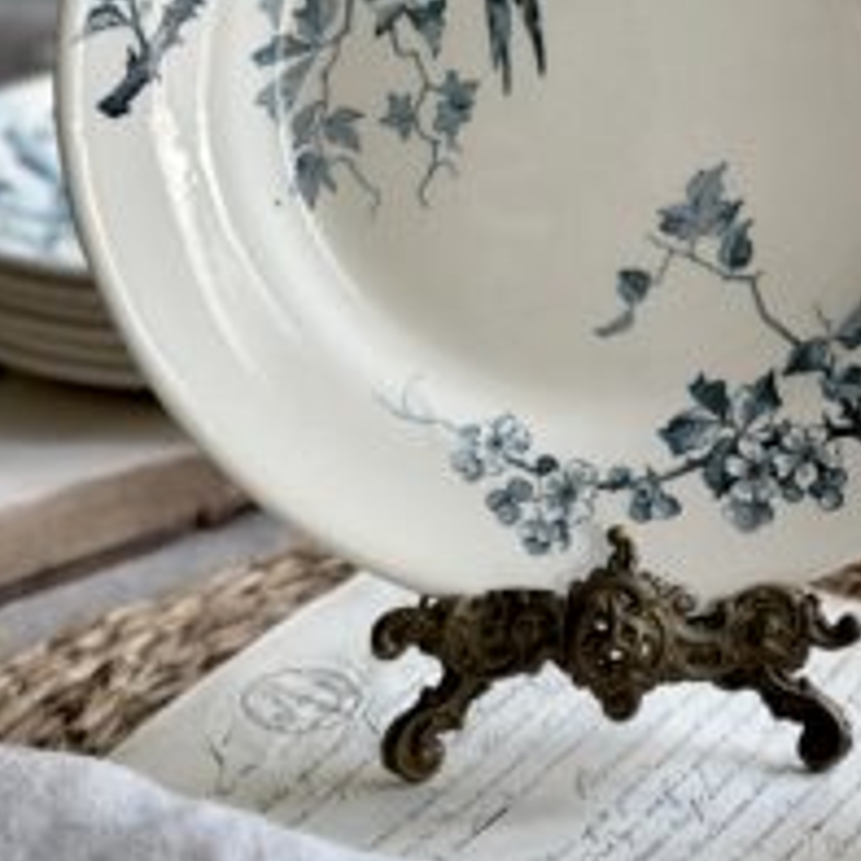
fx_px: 2420
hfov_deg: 20.0
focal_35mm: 86
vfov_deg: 20.1
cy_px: 240
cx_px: 642
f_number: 1.78
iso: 125
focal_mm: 6.86
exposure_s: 1/99
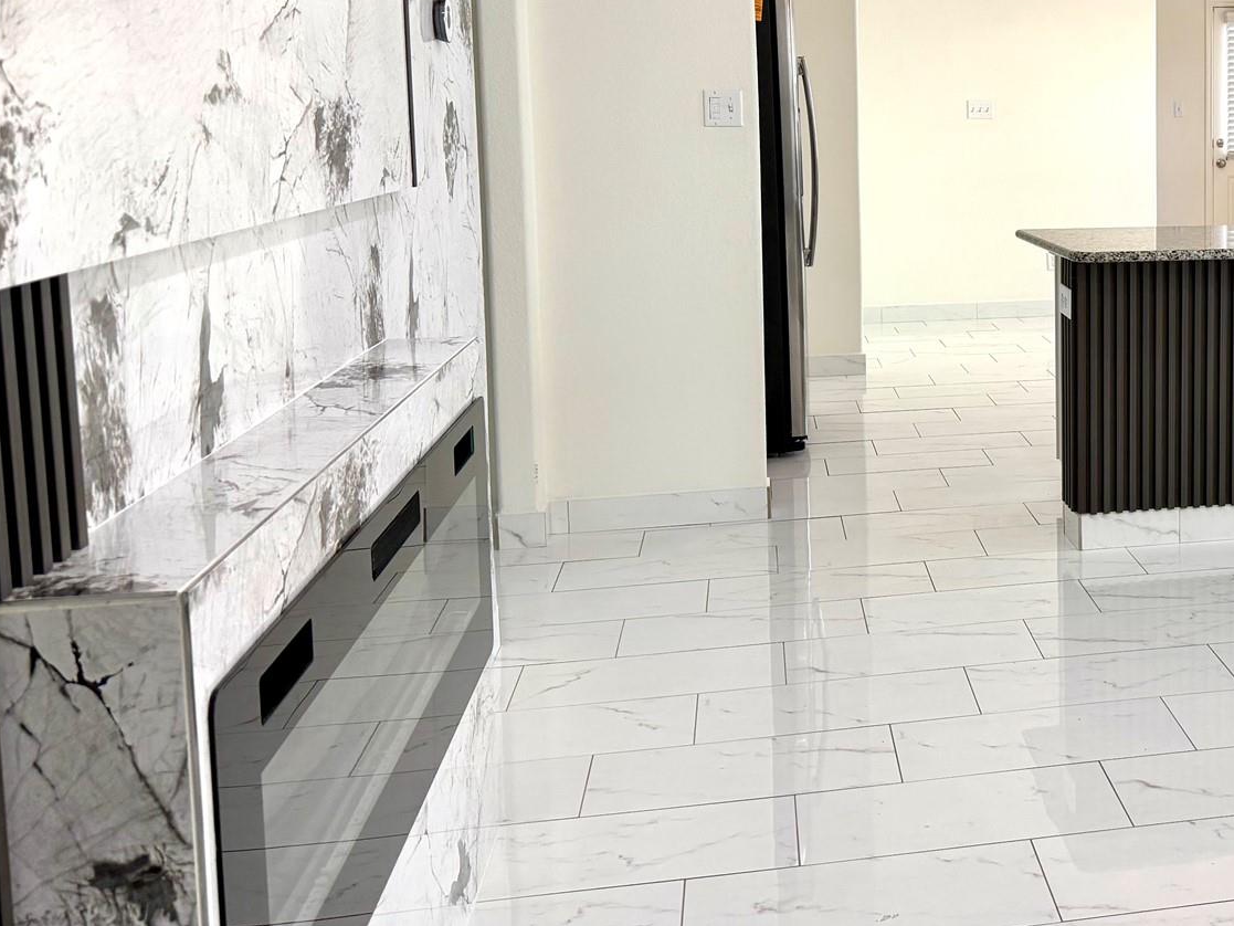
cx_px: 1121
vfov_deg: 32.4
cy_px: 256
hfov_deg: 39.7
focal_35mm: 44
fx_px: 1569
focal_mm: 6.76
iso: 100
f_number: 1.78
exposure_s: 1/187
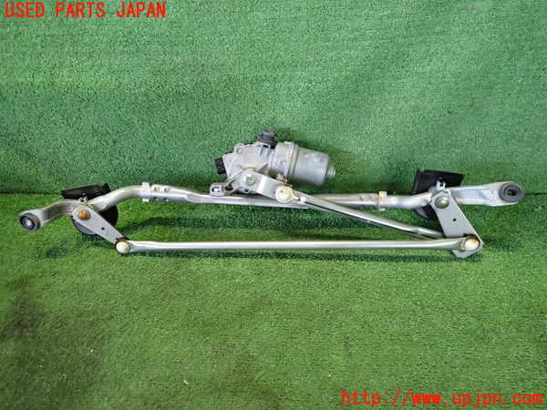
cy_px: 205
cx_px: 274
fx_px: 395
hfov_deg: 69.4
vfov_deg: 54.9
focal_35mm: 25
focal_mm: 4.5
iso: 500
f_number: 2
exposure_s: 1/30
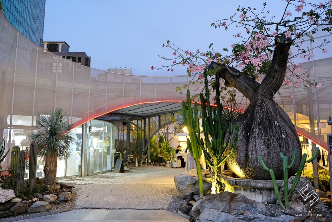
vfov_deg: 47.9
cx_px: 166
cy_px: 111
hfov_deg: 67.4
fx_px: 249
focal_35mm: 27
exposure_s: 1/60
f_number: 2.8
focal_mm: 18
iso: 2000
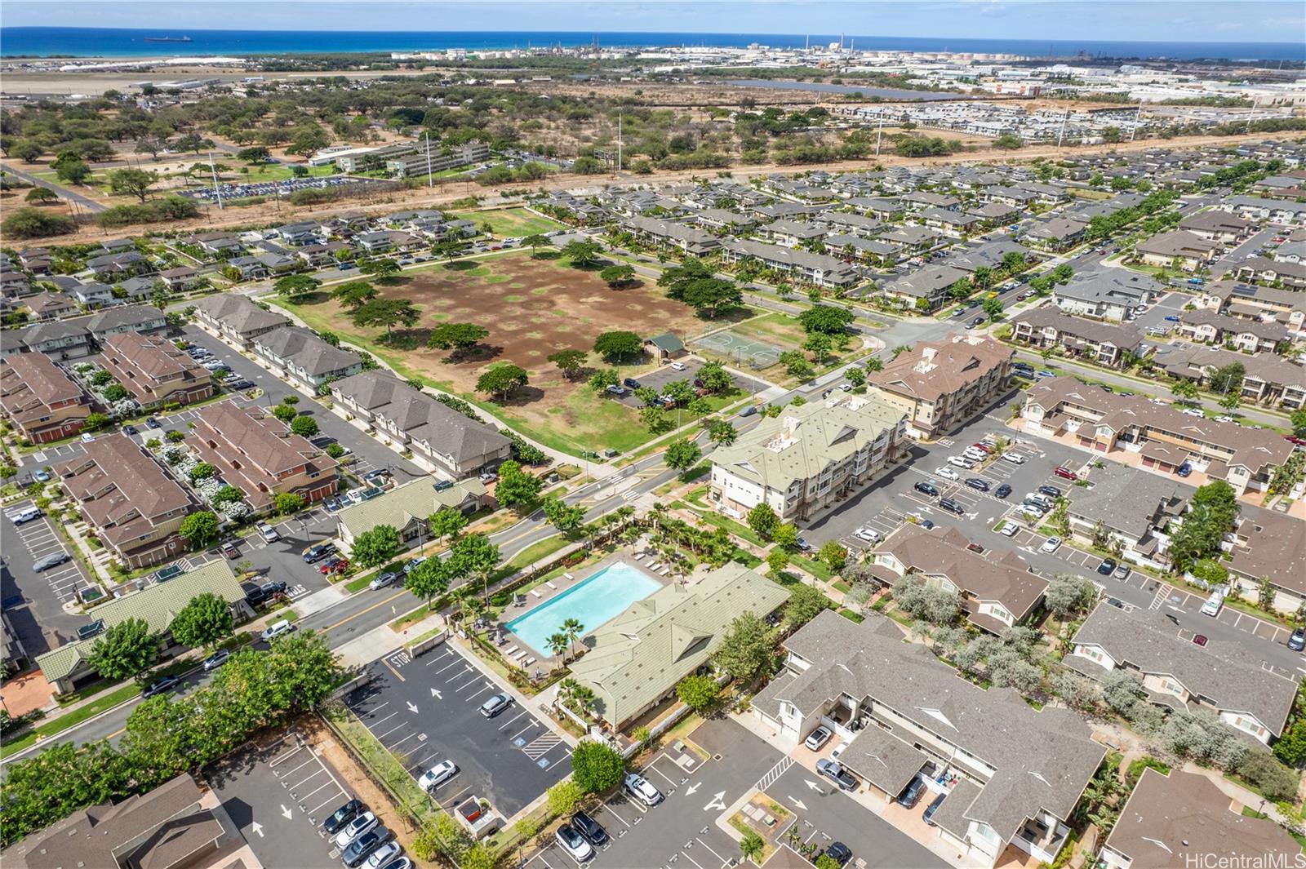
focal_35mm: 22
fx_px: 798
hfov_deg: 78.6
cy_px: 434
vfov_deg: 57.2
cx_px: 653
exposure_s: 1/640
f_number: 2.8
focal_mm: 8.38
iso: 110
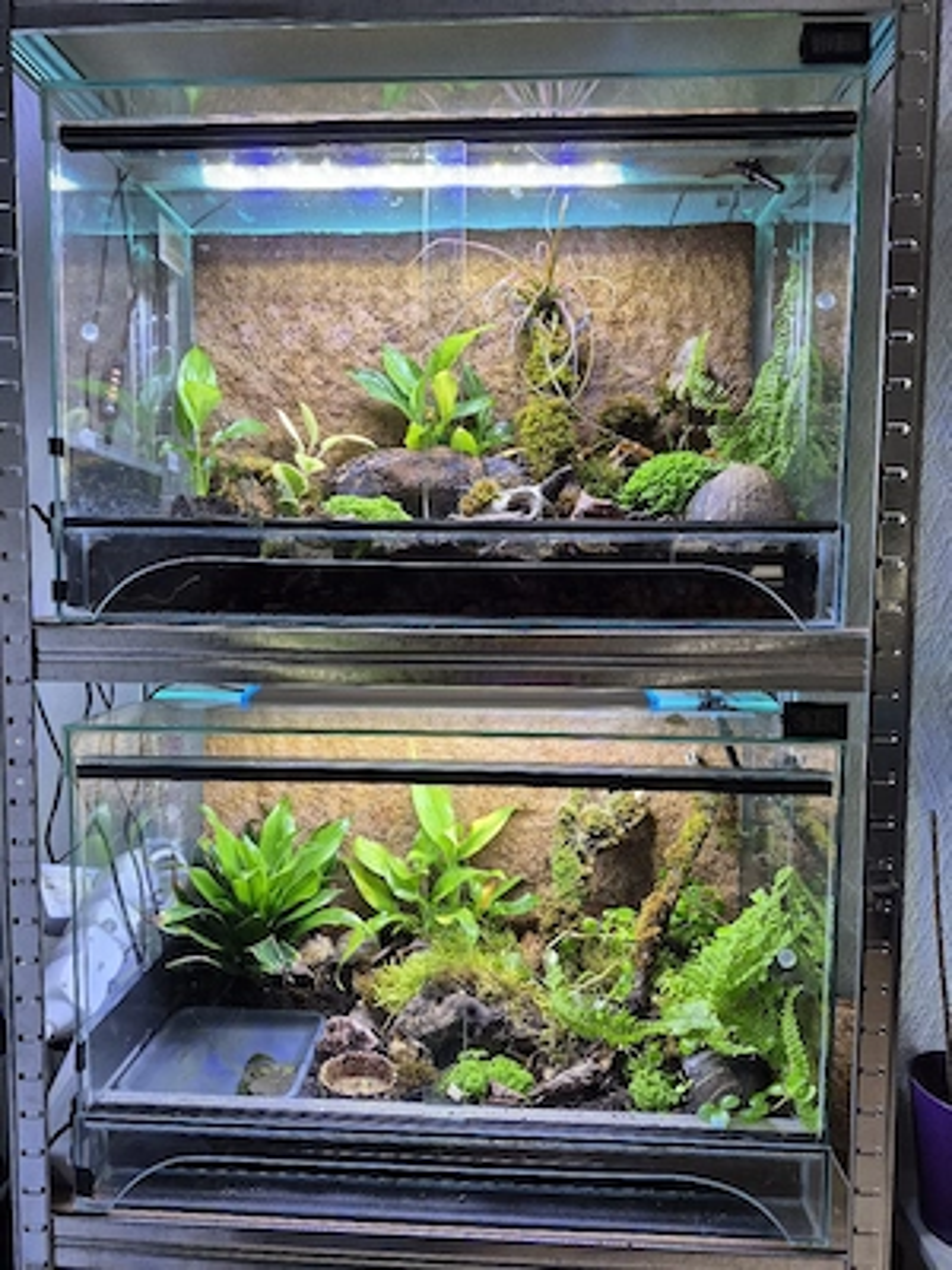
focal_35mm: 23
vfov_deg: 73.9
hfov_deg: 58.9
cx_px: 476
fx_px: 843
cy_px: 635
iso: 64
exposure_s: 1/50
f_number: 1.8
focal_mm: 5.4
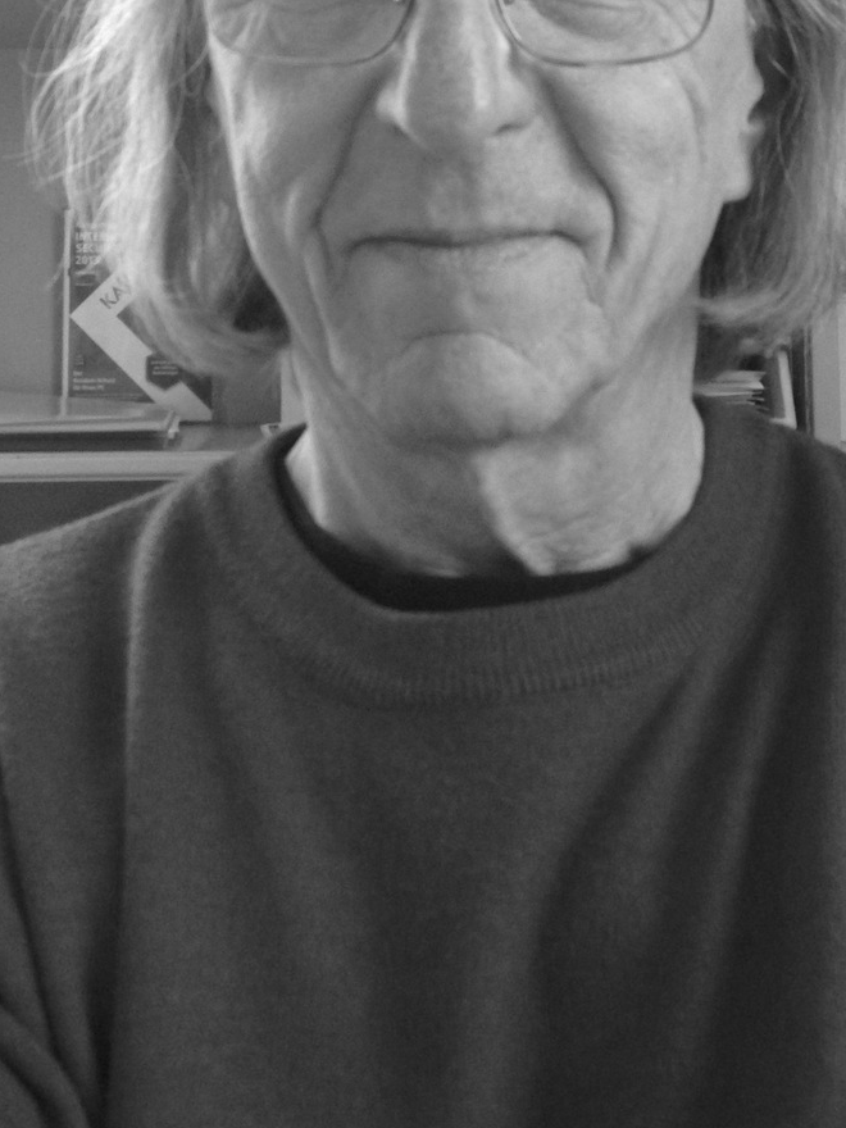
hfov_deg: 26.1
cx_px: 436
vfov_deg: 33.1
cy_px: 187
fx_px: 1825
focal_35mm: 56
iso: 125
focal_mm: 4.13
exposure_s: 1/20
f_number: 2.4
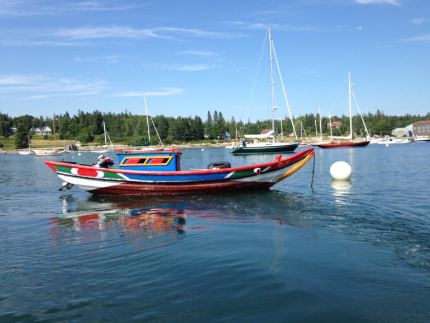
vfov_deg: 42.9
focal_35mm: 33
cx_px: 215
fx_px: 410
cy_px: 162
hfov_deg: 55.4
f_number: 2.4
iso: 50
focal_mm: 4.12
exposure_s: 1/1232
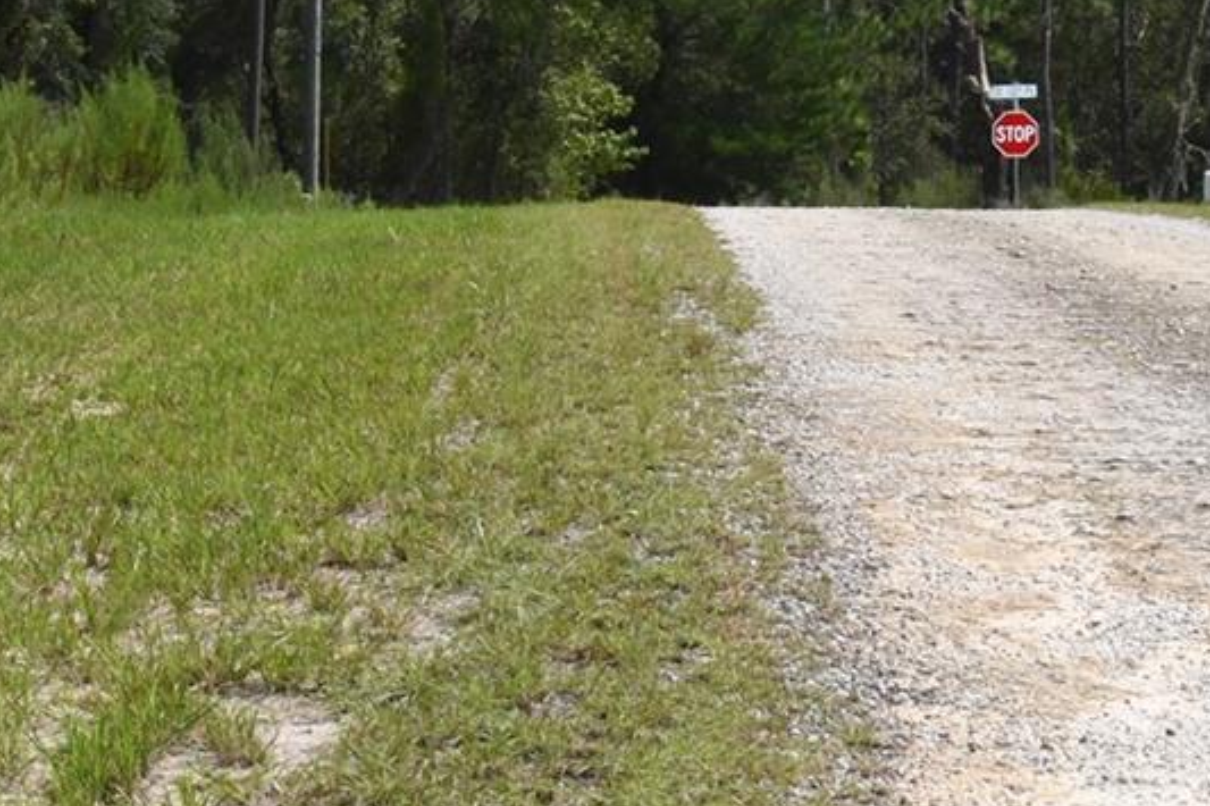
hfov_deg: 11.3
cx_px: 95
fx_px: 6048
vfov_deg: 7.6
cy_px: -107
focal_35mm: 180
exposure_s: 1/250
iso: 500
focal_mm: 40
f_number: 25
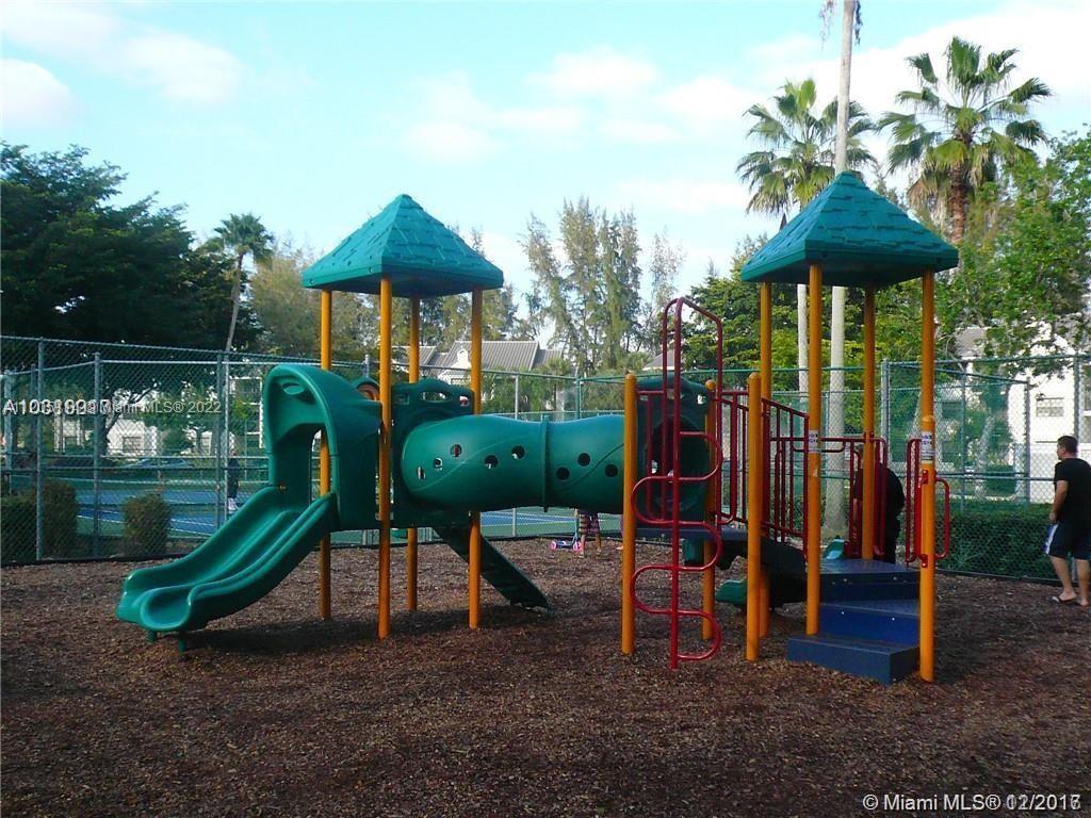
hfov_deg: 52.6
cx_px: 546
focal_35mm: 35
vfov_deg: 40.7
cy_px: 409
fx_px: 1103
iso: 200
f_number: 8
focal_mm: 4.6
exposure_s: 1/160
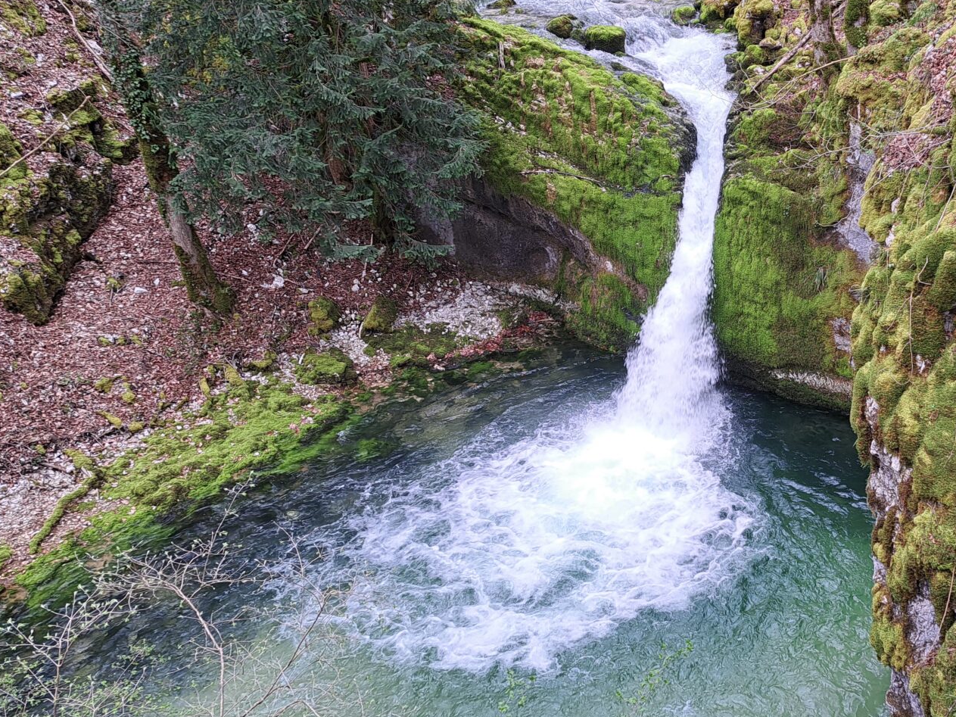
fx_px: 1049
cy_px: 343
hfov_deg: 46.9
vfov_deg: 37.7
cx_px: 738
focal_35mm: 38
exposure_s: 1/134
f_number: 1.8
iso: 50
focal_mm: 5.23
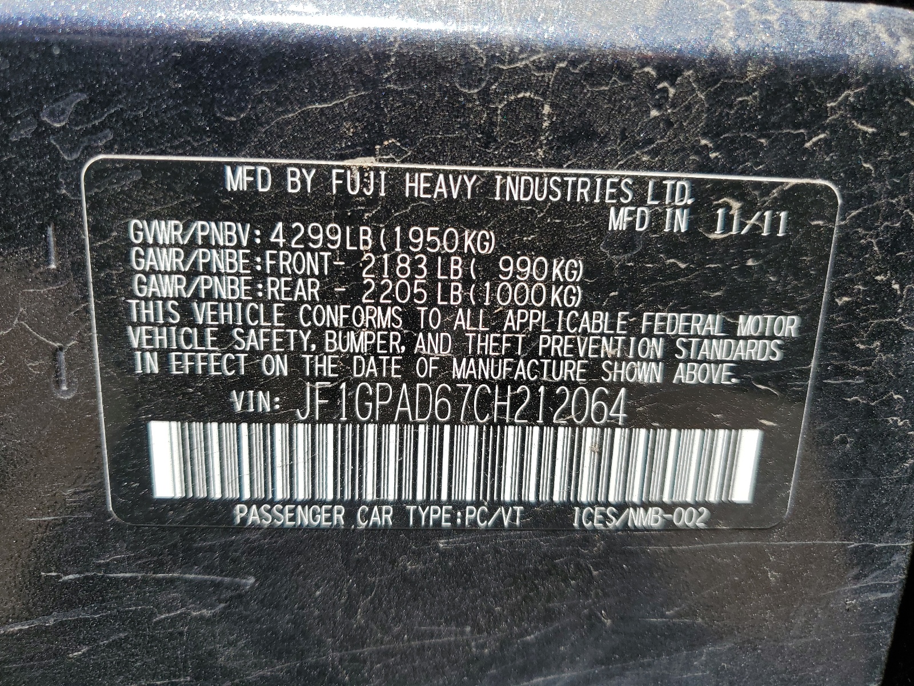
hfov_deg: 67.3
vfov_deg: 53.1
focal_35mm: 26
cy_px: 343
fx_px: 687
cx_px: 457
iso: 50
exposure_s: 1/1429
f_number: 1.5
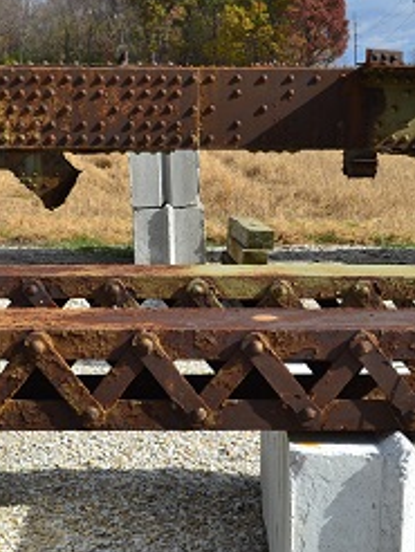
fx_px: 1356
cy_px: 331
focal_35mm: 85
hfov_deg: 17.3
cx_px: 114
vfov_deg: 23.0
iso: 400
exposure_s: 1/500
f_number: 11
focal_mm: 29
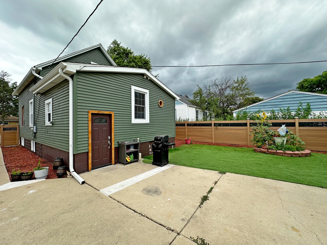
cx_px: 164
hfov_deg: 102.1
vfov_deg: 85.7
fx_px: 132
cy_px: 122
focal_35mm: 14
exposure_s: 1/694
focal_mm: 2.22
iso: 40
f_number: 2.2
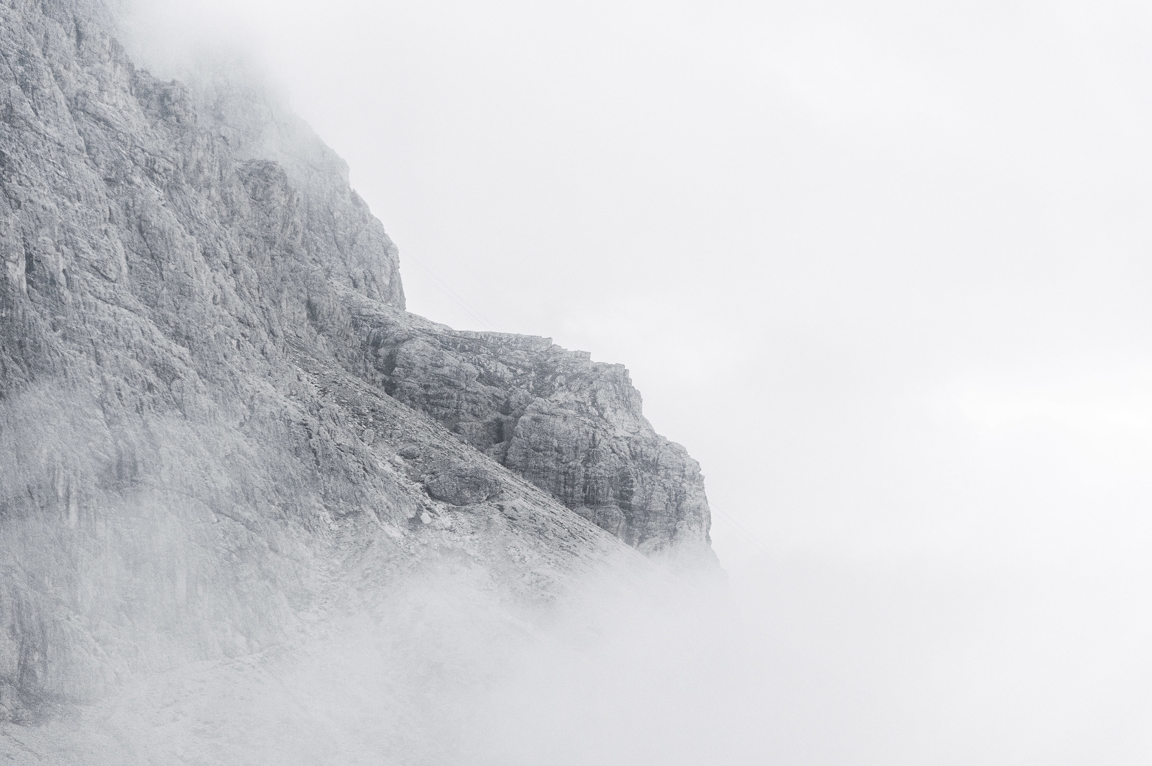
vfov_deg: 11.4
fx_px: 3837
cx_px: 576
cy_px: 383
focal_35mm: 120
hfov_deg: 17.1
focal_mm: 120
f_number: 5
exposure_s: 1/100
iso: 640
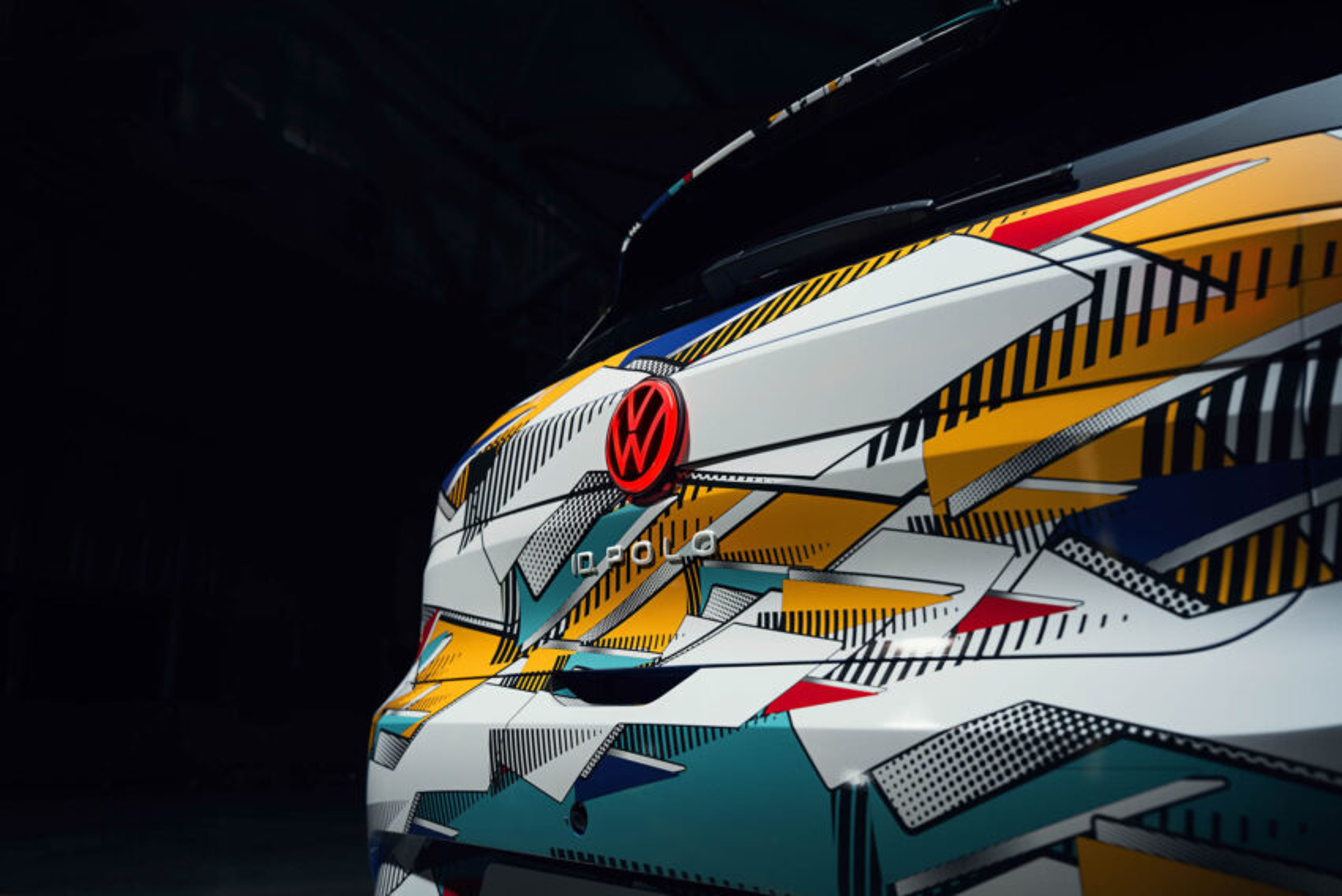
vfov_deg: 37.2
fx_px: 1331
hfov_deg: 53.5
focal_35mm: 36
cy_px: 448
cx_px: 671
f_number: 4.5
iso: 250
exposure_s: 1/40
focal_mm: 35.7
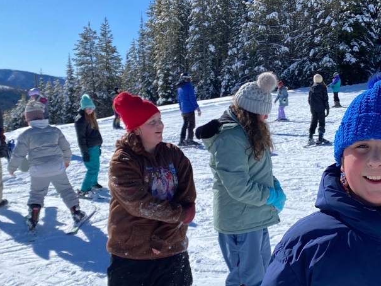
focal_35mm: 44
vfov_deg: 32.8
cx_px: 270
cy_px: 176
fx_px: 484
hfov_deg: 42.1
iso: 32
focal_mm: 4.25
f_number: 1.8
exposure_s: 1/4808
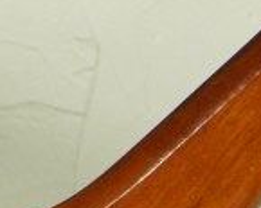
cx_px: -358
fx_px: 3283
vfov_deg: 3.6
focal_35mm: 425
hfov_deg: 4.5
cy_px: -41
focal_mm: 35
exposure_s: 1/20
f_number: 5.6
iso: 400
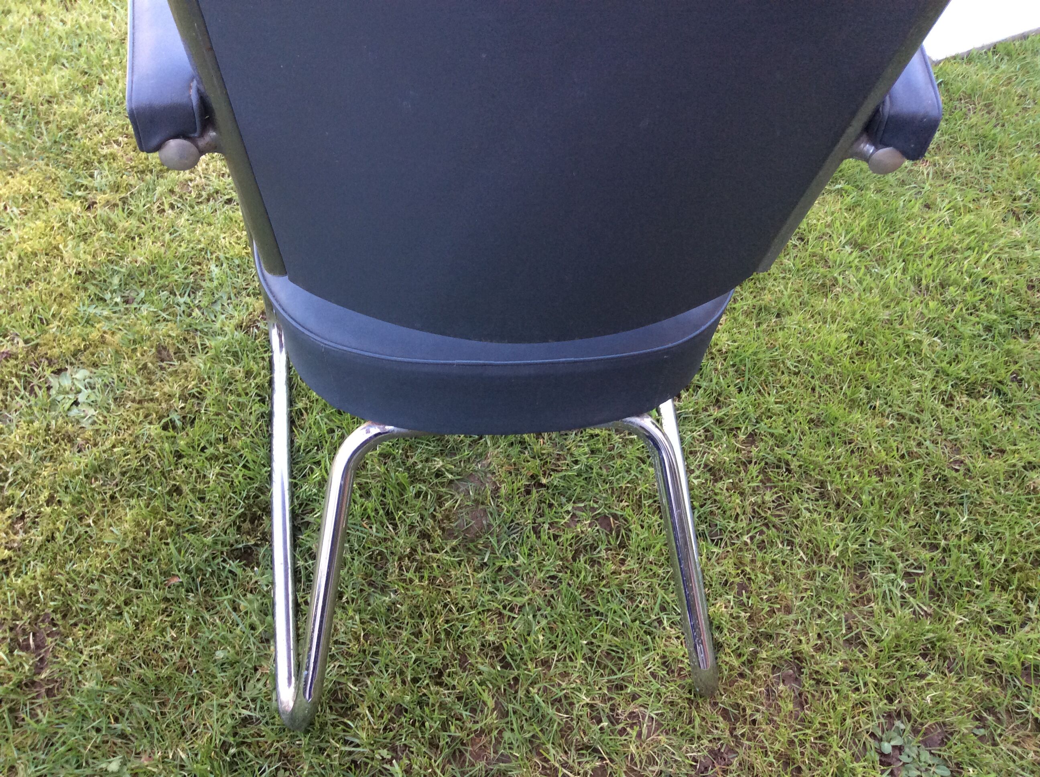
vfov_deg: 44.1
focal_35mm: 32
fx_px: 960
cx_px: 520
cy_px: 388
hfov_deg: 56.9
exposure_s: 1/100
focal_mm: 3.3
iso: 64
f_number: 2.4
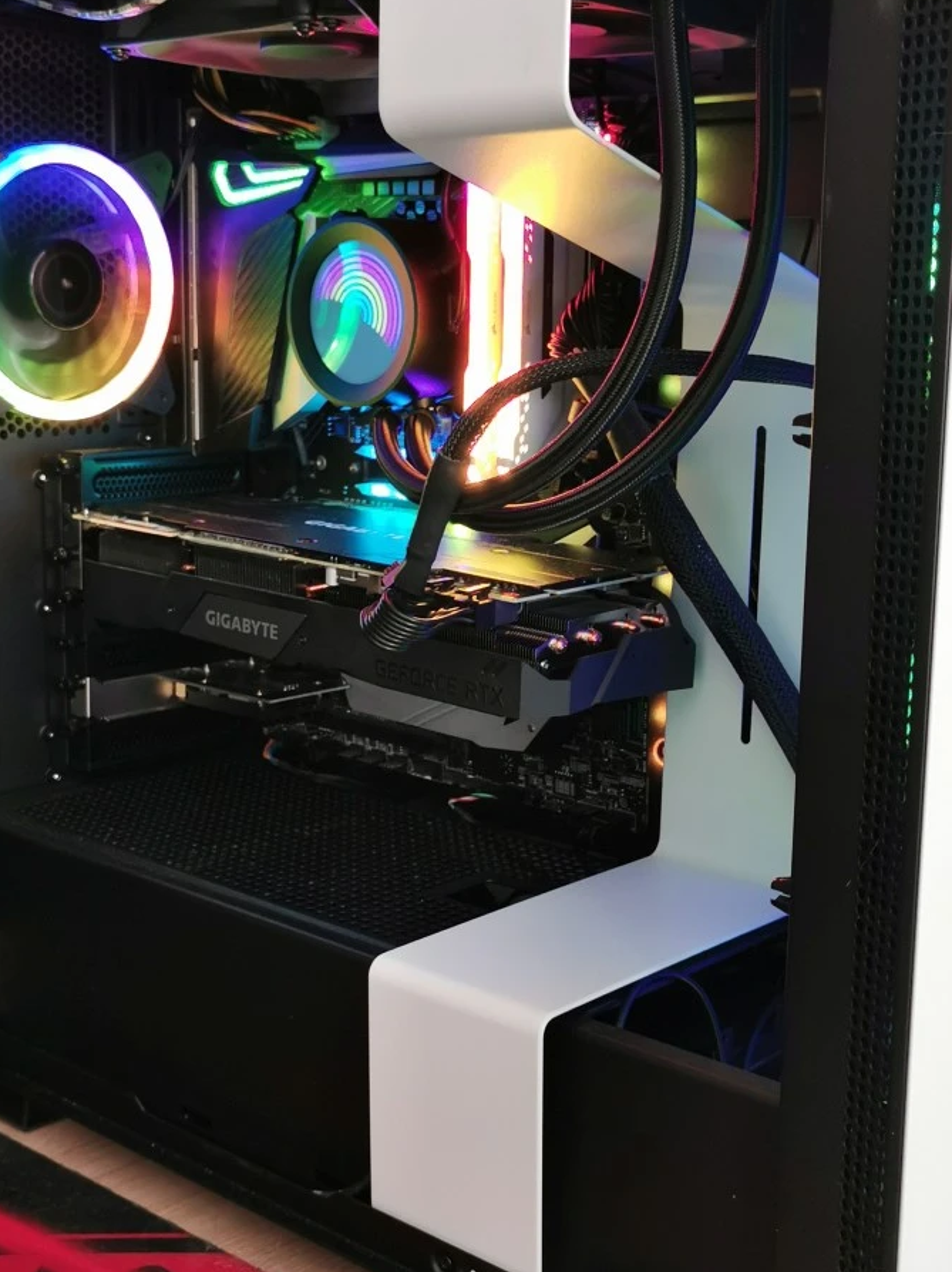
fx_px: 1798
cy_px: 613
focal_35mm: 49
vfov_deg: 38.9
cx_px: 430
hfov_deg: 29.6
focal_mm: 5.56
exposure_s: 1/50
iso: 250
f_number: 1.6
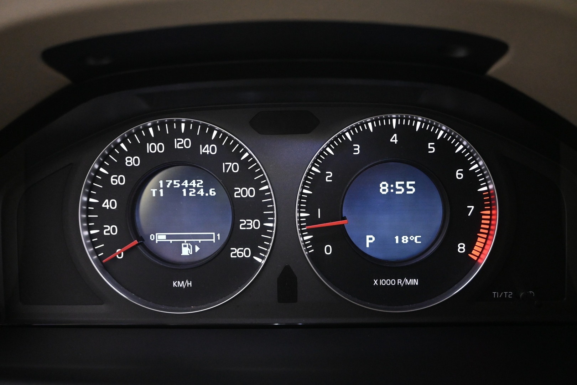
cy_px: 192
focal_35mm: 32
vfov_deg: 40.8
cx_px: 288
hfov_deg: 58.3
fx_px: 517
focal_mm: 21.5
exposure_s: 1/30
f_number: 4
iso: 3200
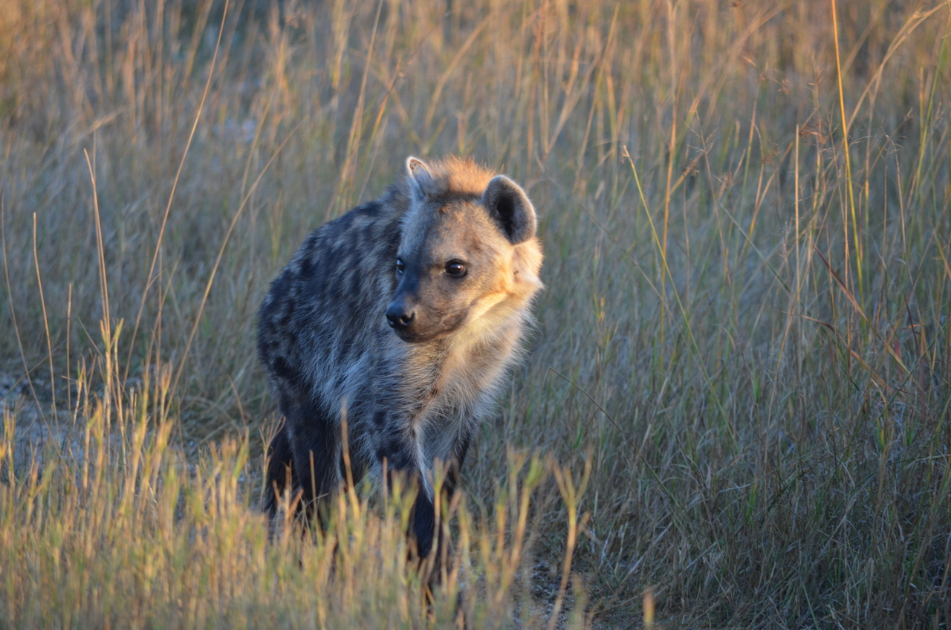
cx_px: 476
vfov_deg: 3.0
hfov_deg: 4.6
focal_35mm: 450
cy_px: 315
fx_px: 11864
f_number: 5.6
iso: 800
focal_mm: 300
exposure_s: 1/200
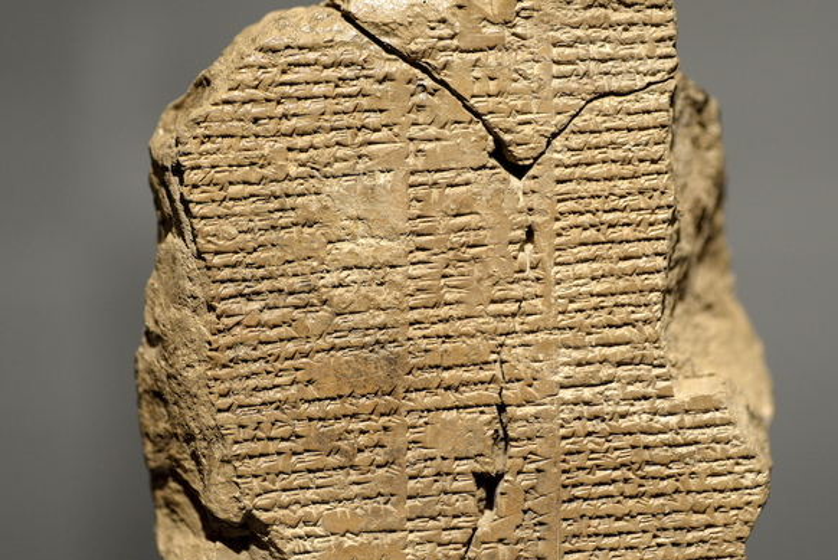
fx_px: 2306
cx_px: 449
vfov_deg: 13.8
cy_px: 297
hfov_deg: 20.6
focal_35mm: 99
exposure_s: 1/100
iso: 1600
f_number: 3.5
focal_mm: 90
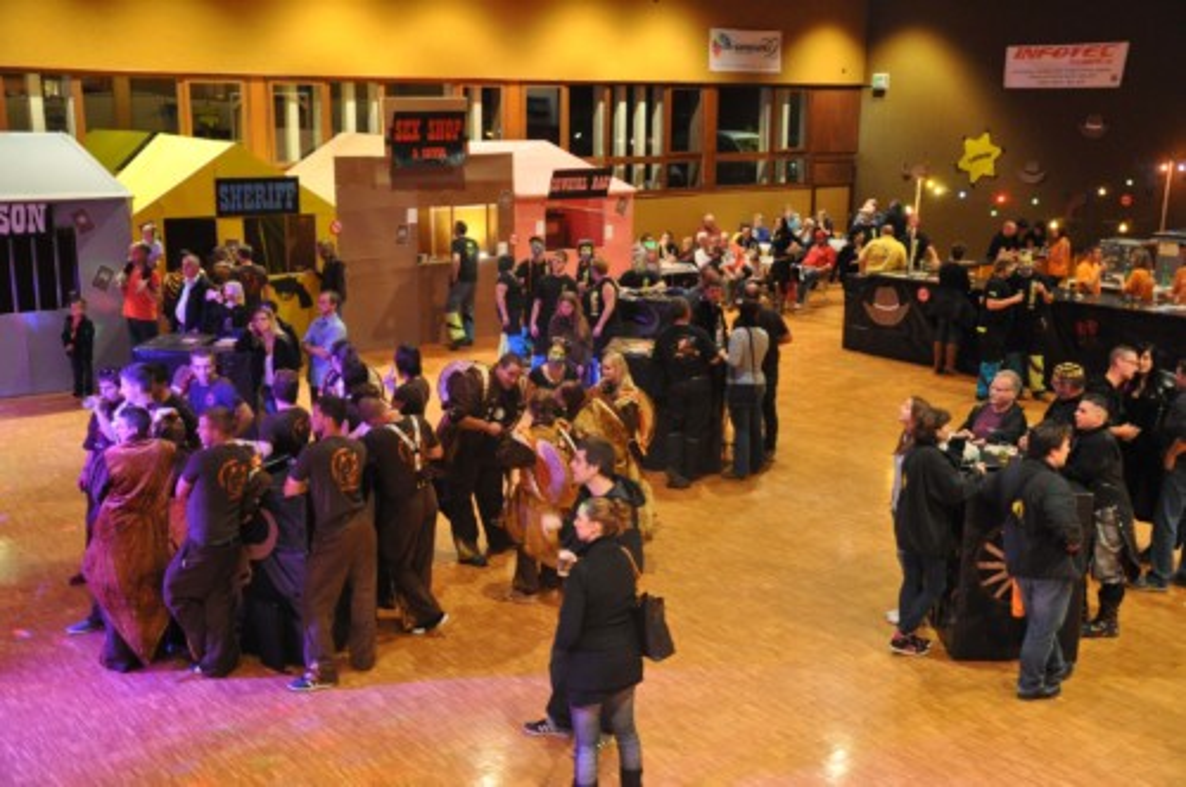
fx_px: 1283
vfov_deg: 34.1
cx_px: 593
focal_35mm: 39
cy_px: 394
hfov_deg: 49.6
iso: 1600
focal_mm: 26
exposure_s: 1/10
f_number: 4
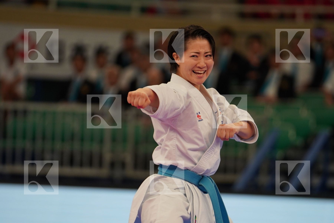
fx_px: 2755
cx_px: 167
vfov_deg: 4.6
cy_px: 112
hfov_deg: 6.9
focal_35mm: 297
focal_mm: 198
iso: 1250
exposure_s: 1/1000
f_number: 2.8
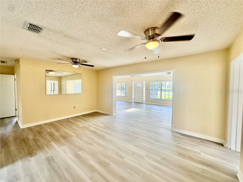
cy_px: 91
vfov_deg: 85.7
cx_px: 122
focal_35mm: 14
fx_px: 98
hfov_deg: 102.1
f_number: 2.2
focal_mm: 2.22
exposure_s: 1/120
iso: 50
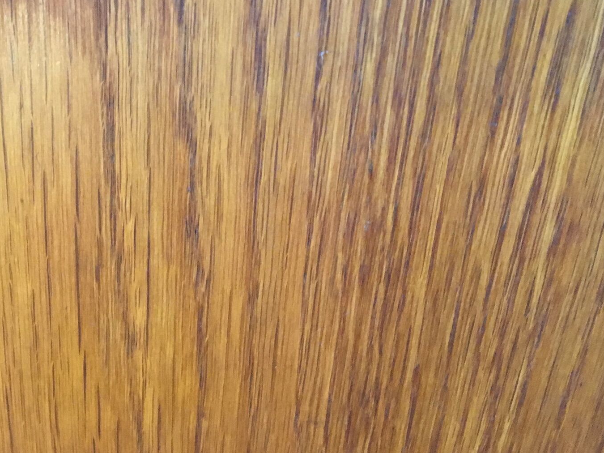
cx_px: 214
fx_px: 768
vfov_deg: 32.5
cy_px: 142
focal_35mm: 44
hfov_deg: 42.5
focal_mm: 4.15
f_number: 2.2
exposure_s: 1/25
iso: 200
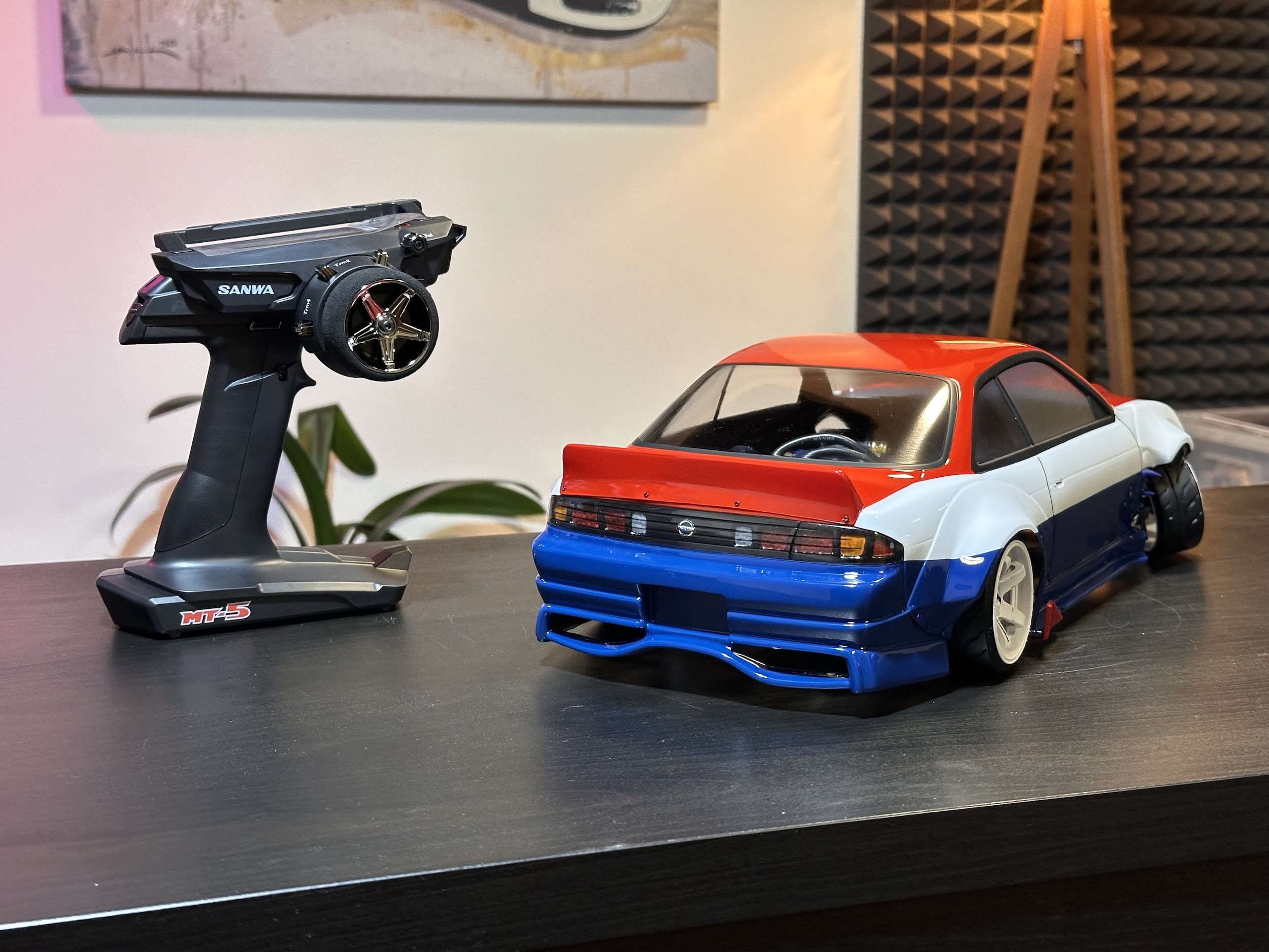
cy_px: 476
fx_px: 1760
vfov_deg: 30.3
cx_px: 634
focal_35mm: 48
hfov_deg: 39.7
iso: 200
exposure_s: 1/50
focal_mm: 6.86
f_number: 1.78
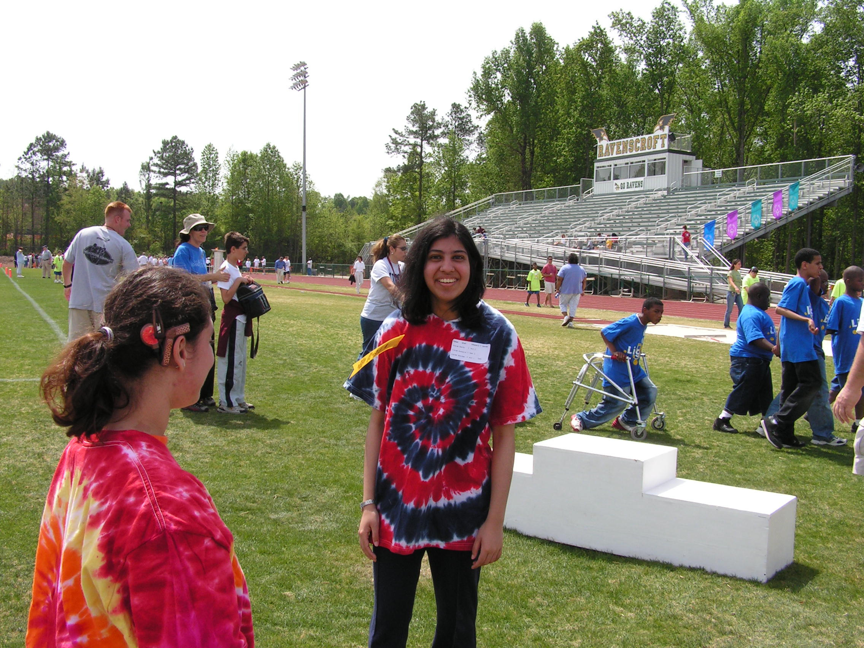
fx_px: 948
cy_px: 324
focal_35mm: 38
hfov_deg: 49.0
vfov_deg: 37.7
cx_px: 432
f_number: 5.6
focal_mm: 6.3
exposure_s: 1/250
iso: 50
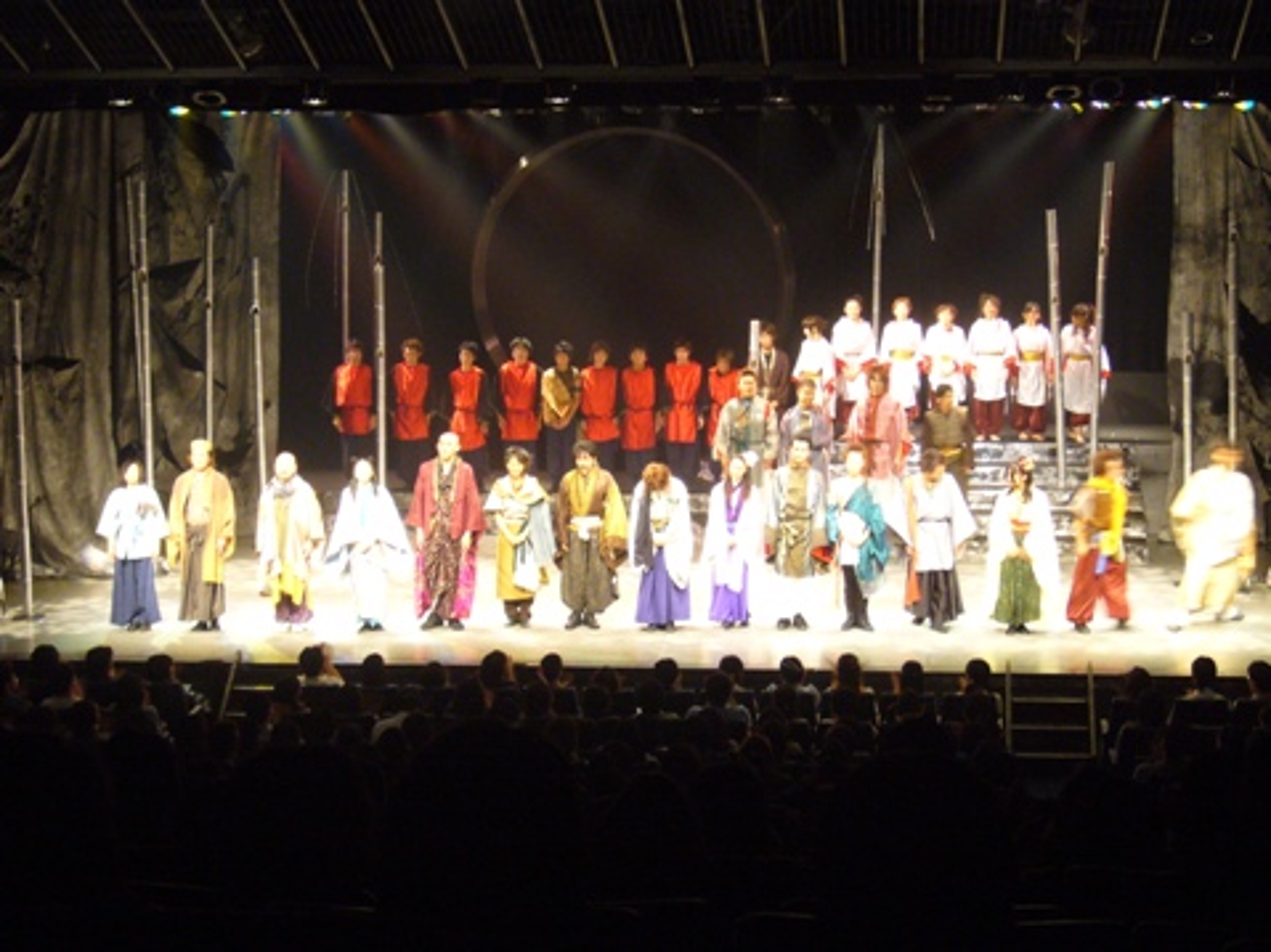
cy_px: 476
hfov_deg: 27.8
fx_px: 2570
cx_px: 636
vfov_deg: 21.0
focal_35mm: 70
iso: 200
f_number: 4
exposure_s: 1/8
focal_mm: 11.5
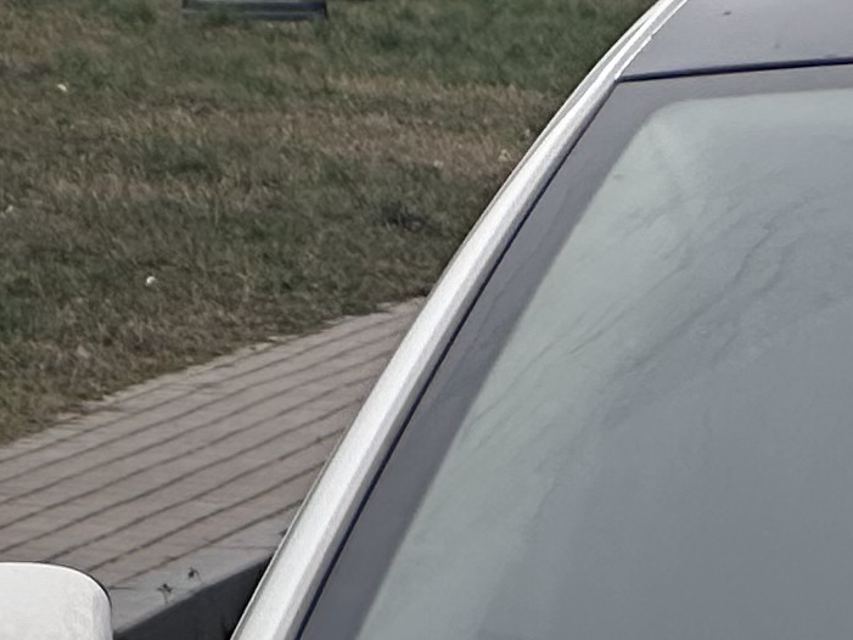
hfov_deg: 4.4
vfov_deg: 3.3
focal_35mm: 443
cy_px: 1548
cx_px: 1763
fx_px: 10918
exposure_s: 1/163
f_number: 2.8
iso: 32
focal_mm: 9
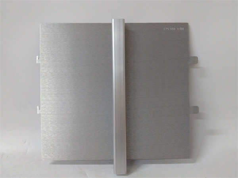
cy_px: 89
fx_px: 186
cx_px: 119
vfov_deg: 51.4
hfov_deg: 65.3
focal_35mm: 27
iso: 362
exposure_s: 1/33
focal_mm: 3.79
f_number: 2
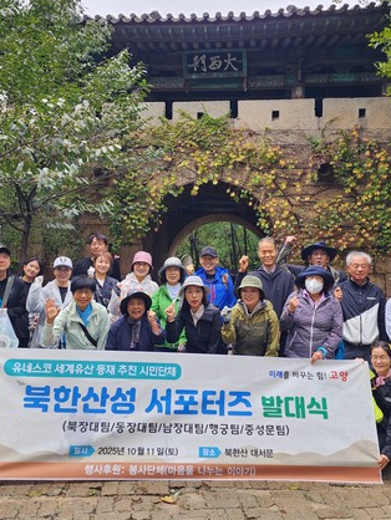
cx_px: 200
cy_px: 244
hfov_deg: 43.0
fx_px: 496
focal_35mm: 33
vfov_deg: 55.3
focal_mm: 6.4
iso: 50
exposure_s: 1/120
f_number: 1.8
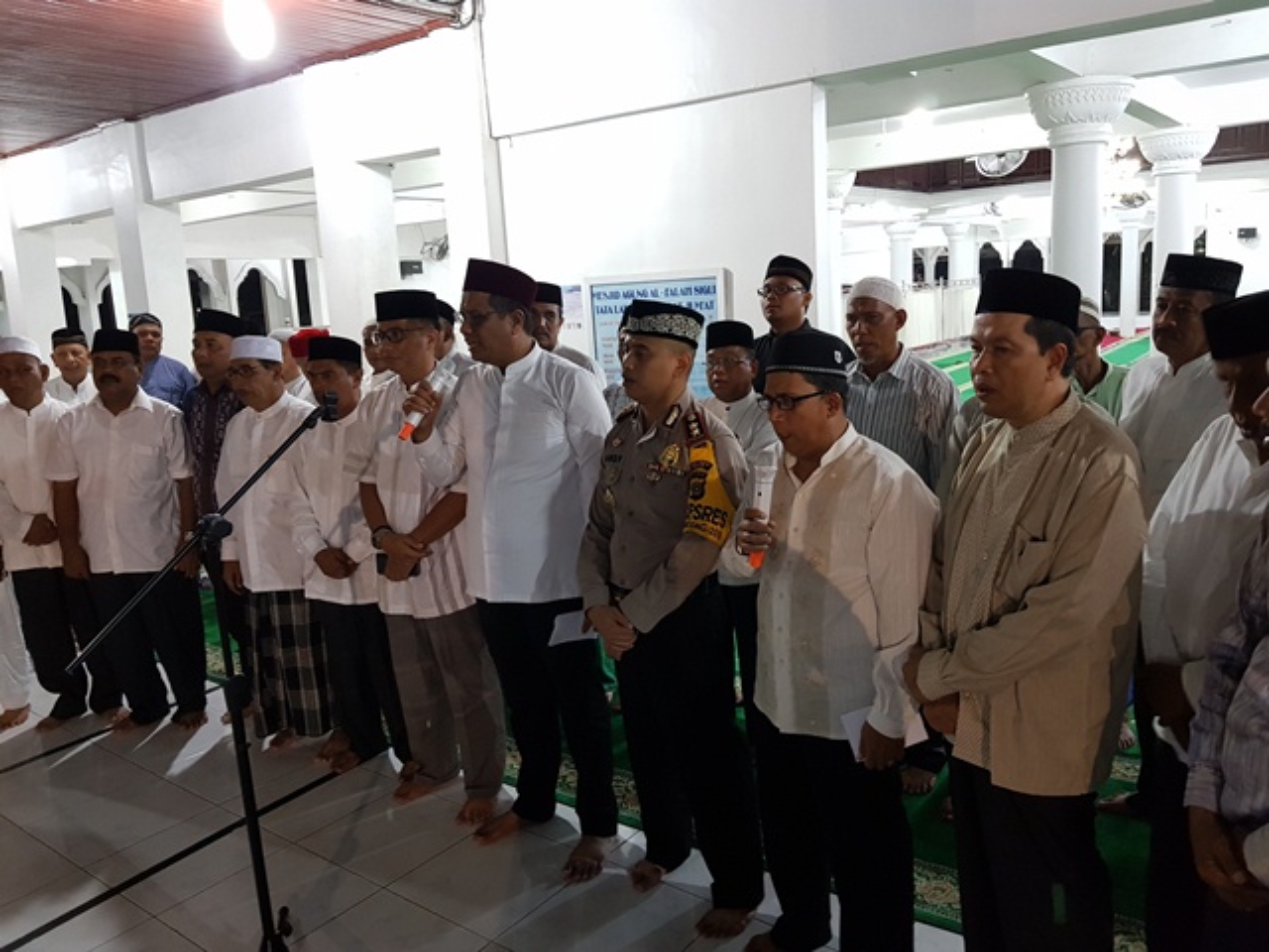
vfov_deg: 53.1
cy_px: 476
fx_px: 953
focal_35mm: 26
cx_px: 634
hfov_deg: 67.3
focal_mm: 4.3
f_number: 1.7
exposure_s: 1/12
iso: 200
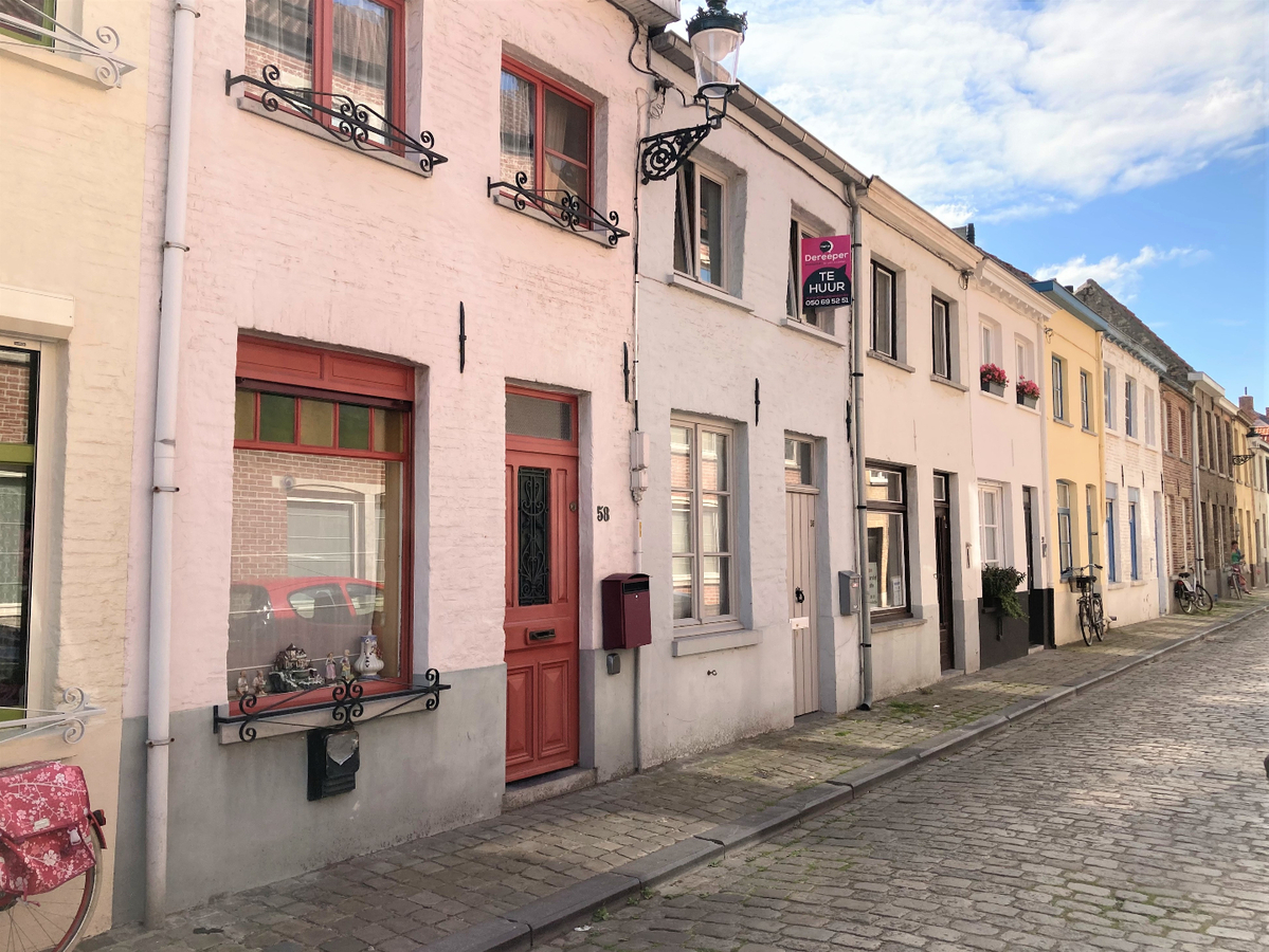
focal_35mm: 28
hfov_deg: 63.4
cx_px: 634
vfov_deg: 49.8
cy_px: 476
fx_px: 1027
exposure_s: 1/1245
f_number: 1.8
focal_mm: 3.99
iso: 20
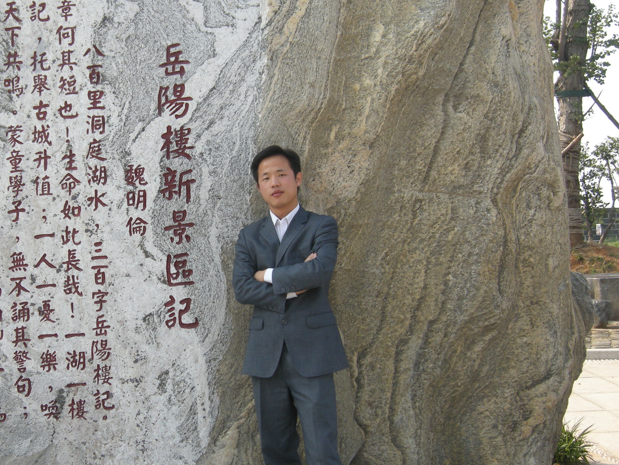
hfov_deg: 26.8
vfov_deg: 20.4
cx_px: 189
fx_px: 1287
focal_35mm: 72
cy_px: 252
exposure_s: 1/202
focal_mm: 10.1
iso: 64
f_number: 4.3
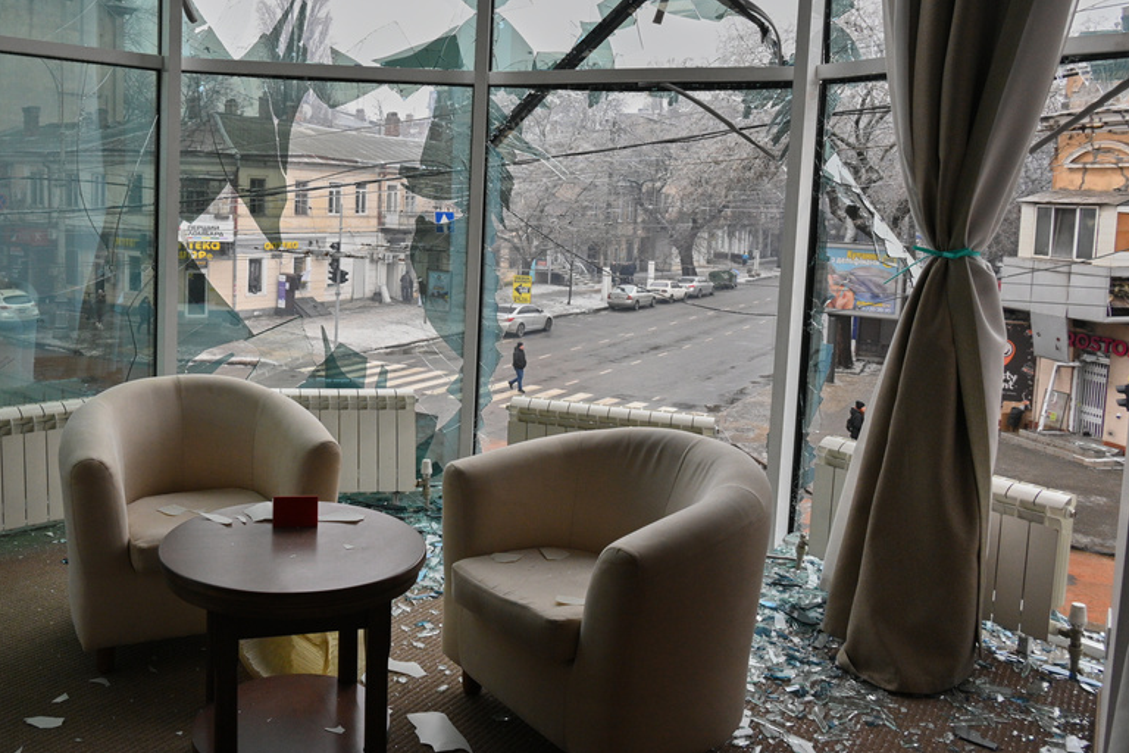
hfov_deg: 57.8
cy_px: 276
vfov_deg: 40.8
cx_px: 410
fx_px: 1003
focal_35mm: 32
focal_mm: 24
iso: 1600
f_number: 8
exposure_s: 1/200
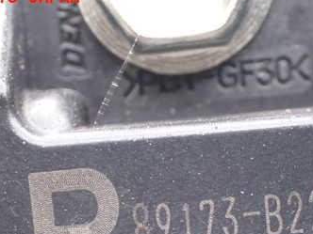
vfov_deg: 12.2
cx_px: 191
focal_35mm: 121
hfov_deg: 16.3
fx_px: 1094
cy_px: 196
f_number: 3.8
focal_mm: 11.88
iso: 800
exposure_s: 1/250
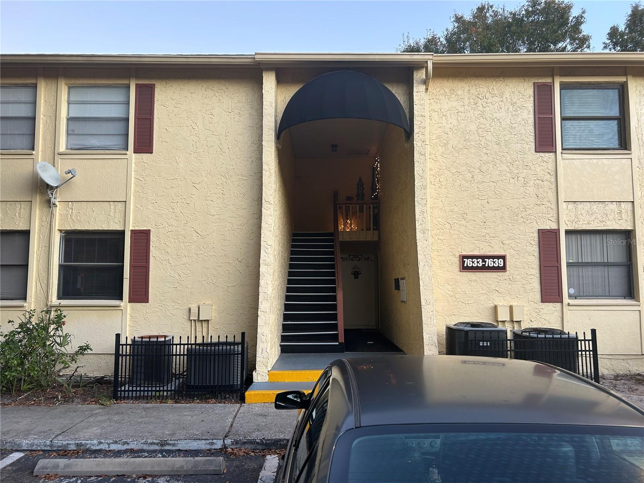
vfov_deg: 53.1
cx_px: 322
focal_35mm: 26
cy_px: 242
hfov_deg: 67.3
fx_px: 484
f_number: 1.5
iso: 80
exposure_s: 1/60
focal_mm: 5.7
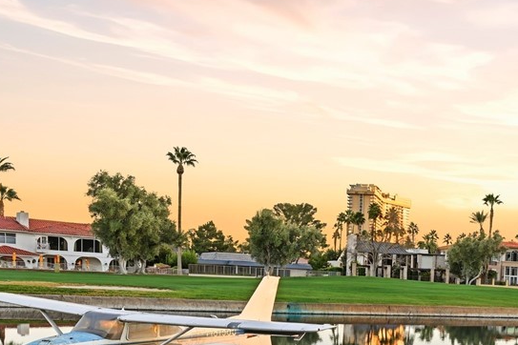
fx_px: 518
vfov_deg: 35.5
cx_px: 429
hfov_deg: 49.4
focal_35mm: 36
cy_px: 285
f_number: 10
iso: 125
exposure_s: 1/200
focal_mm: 18
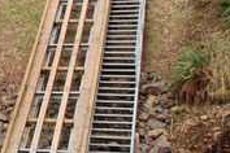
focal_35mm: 176
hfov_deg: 10.7
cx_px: -224
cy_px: 5
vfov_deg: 7.8
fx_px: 1124
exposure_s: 1/125
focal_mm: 26
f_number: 5.6
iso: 400
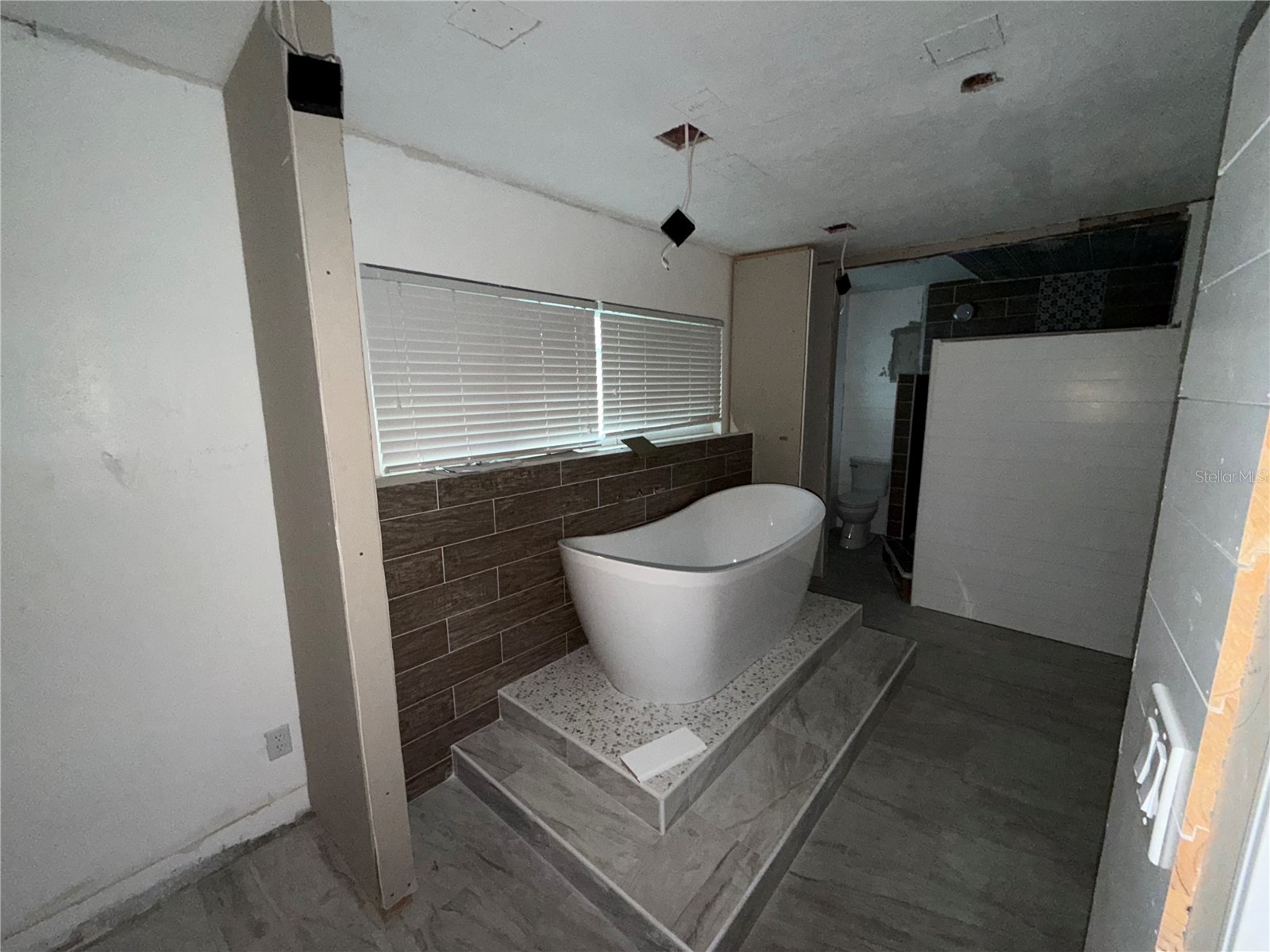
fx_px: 514
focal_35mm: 14
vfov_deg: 85.7
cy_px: 476
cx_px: 635
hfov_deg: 102.1
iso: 200
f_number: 2.2
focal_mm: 2.22
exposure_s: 1/30
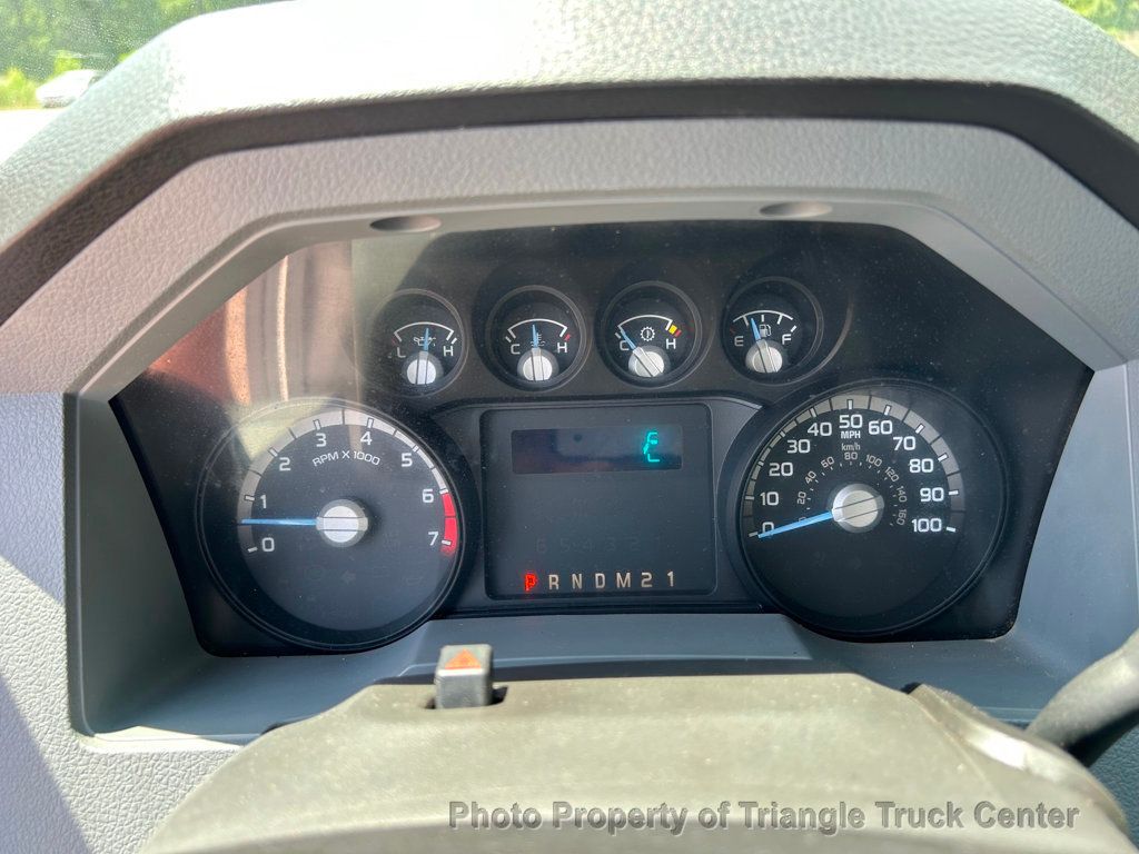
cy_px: 427
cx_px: 570
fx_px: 856
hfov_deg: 67.3
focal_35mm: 26
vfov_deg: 53.1
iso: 40
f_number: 1.5
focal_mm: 5.7
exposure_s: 1/131
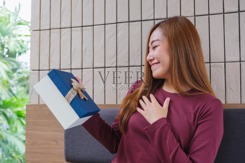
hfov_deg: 44.5
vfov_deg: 30.5
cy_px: 82
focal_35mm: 44
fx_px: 299
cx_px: 122
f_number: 2.8
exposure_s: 1/210
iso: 160
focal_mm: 29.2
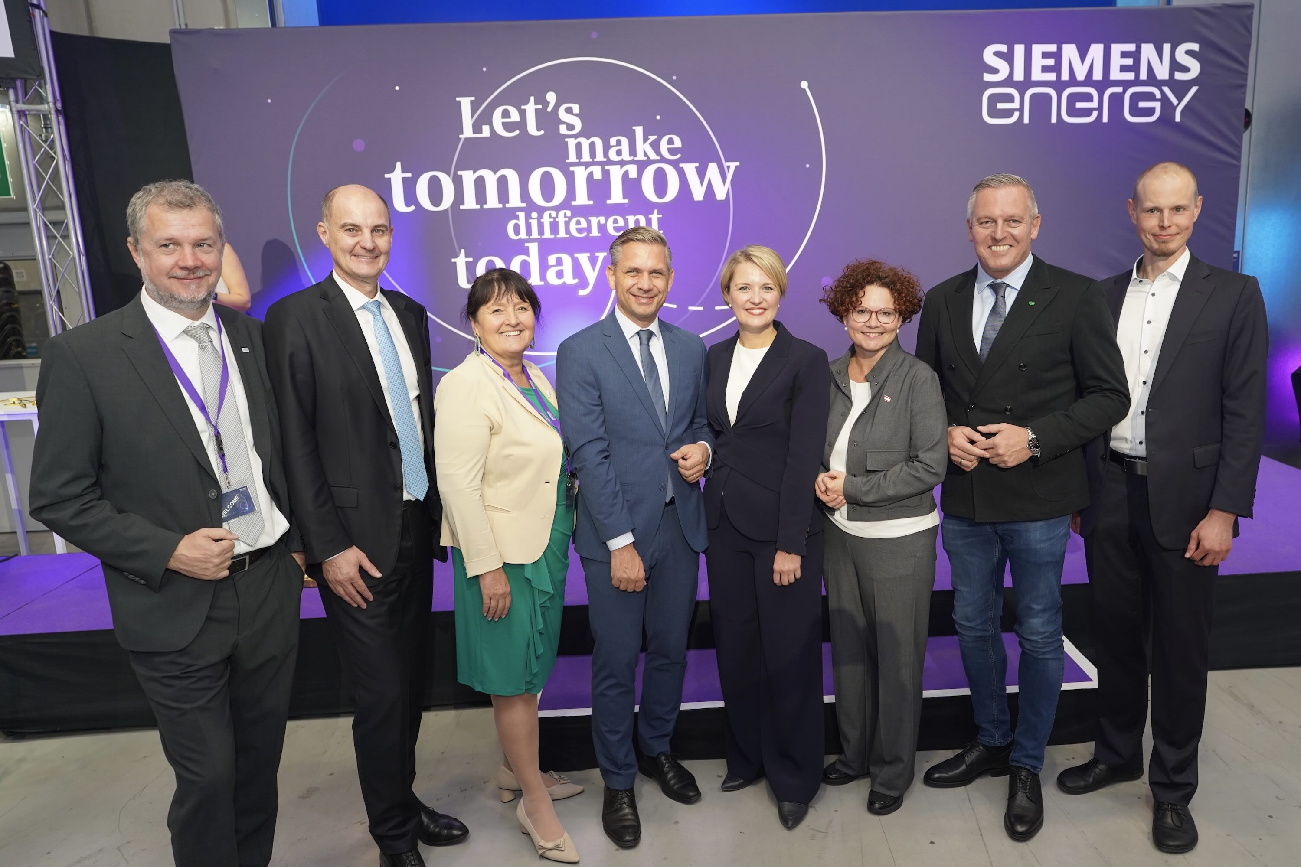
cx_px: 650
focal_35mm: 24
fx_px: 867
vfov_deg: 53.1
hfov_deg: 73.7
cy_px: 434
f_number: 4
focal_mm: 24
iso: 800
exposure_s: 1/160
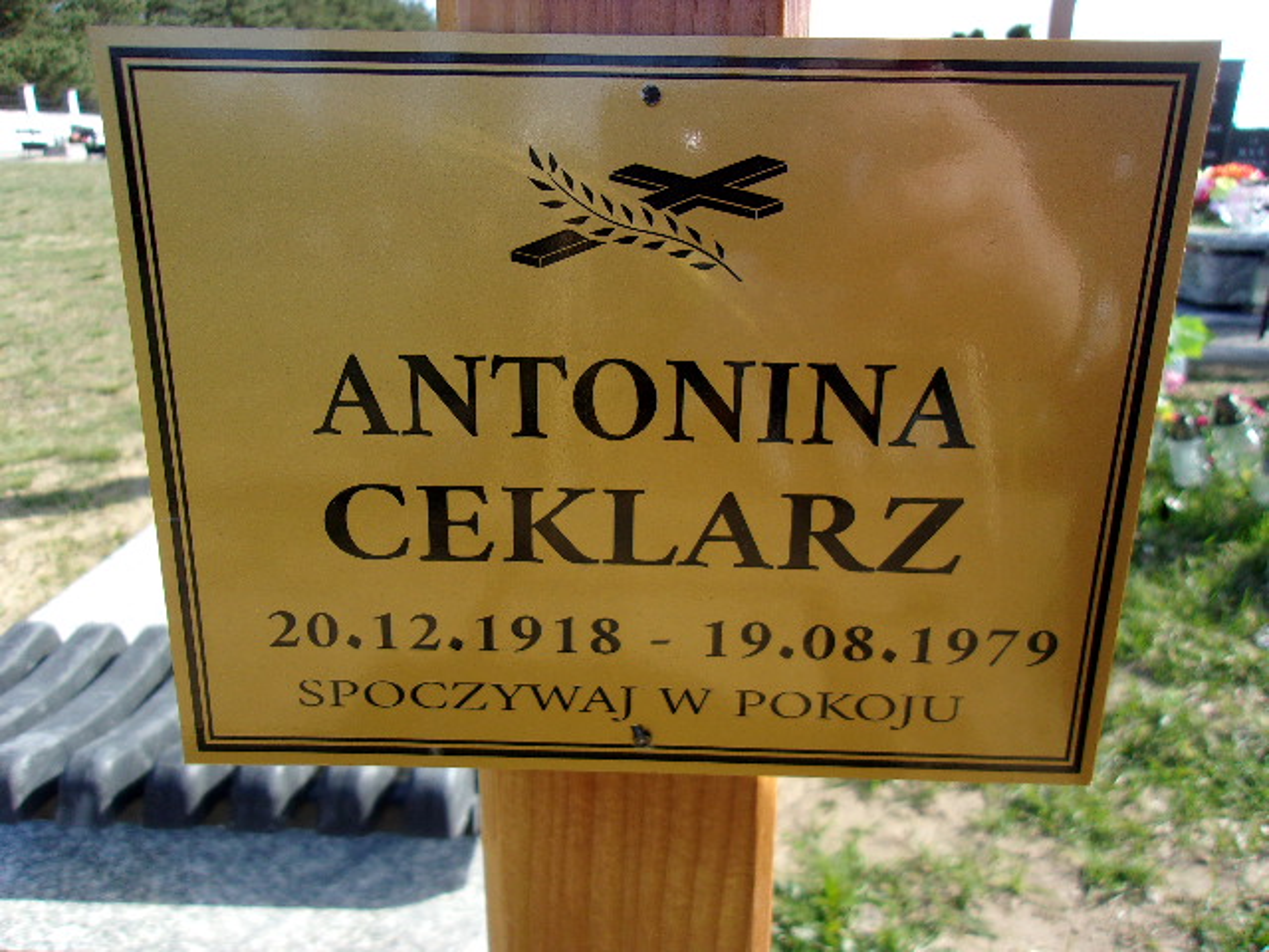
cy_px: 476
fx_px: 990
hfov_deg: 65.3
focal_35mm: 27
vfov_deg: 51.4
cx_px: 634
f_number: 3
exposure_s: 1/400
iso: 80
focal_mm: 4.9
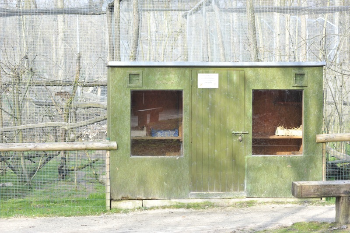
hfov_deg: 23.7
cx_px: 175
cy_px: 116
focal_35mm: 86
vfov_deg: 15.9
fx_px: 835
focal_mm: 86
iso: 640
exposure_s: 1/500
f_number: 6.3
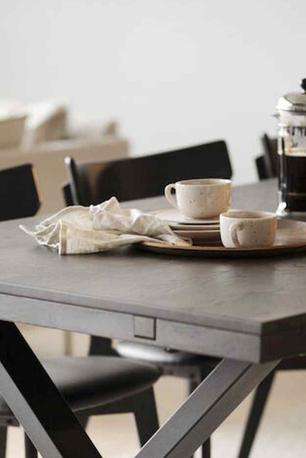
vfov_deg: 11.3
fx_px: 2319
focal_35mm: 182
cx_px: 68
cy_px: 359
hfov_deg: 7.5
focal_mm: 85
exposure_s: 1/100
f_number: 1.8
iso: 1600
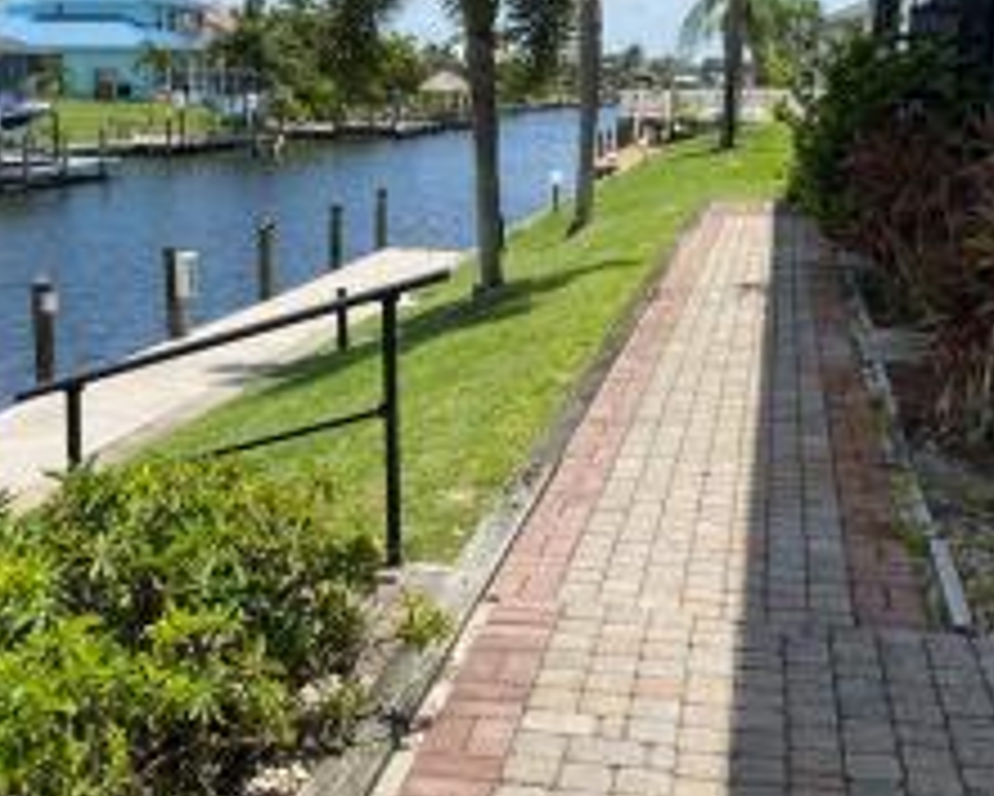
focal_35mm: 46
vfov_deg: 32.7
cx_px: 423
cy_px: 346
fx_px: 1354
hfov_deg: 40.2
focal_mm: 4.25
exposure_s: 1/2625
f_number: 1.8
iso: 32
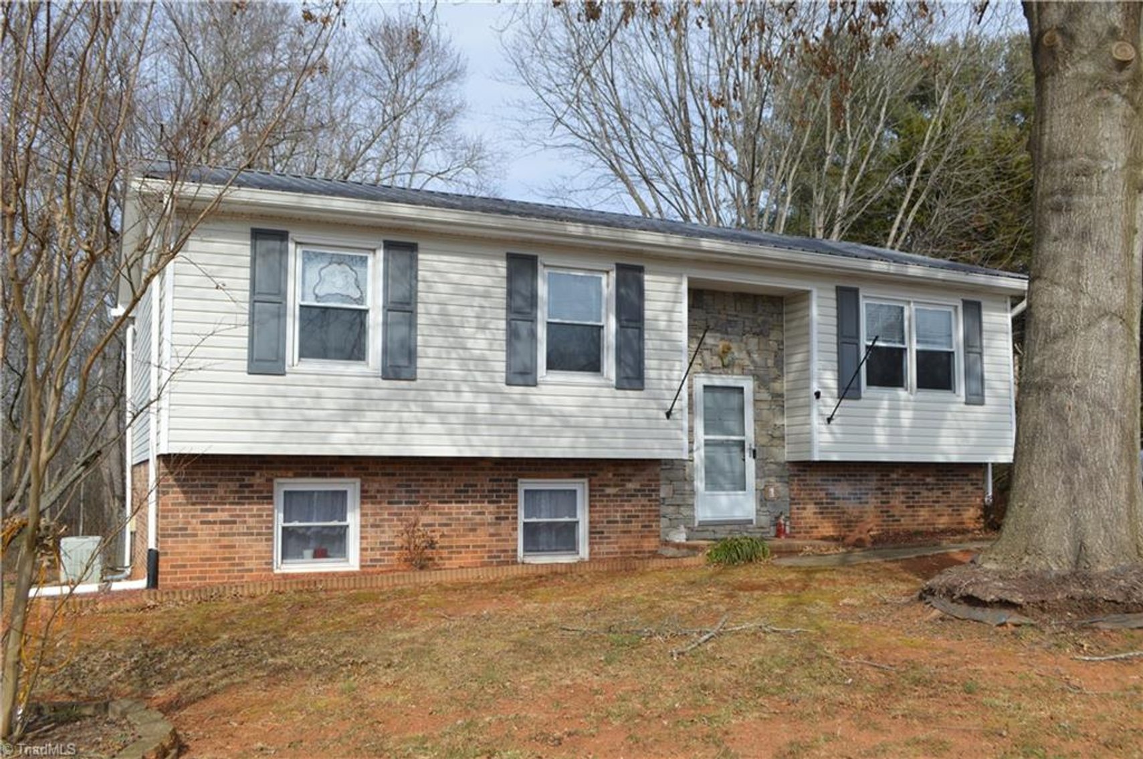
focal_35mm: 33
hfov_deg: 57.3
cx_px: 572
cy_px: 380
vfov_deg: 39.9
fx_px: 1046
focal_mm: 22
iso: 100
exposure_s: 1/250
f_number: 8
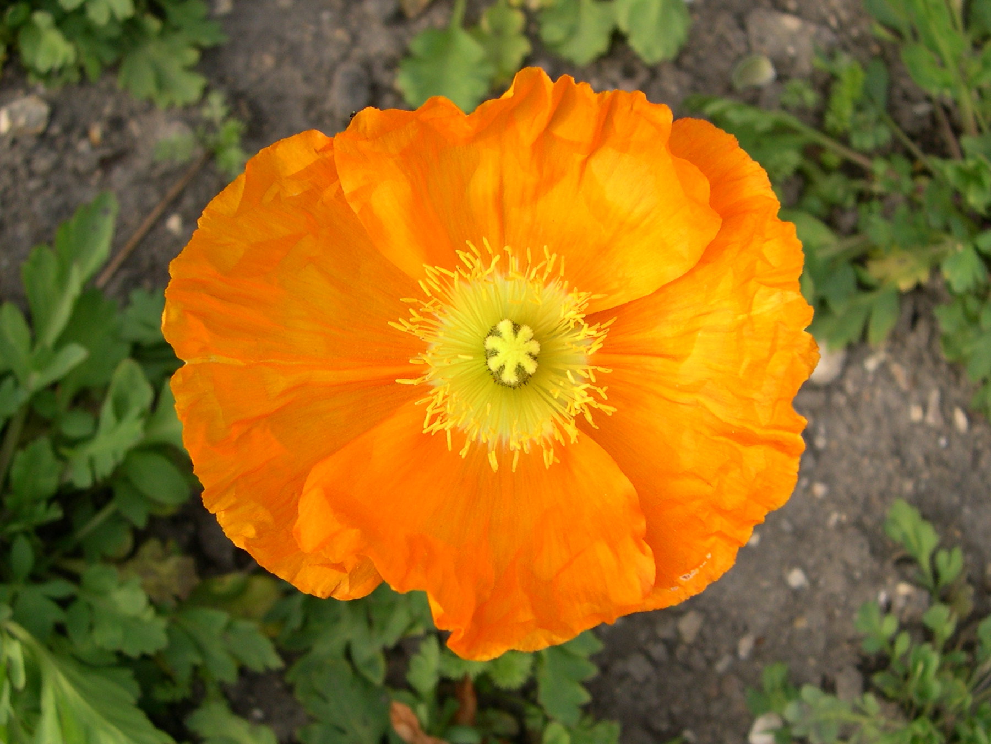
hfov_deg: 49.0
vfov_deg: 37.7
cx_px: 496
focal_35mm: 38
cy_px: 372
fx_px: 1088
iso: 100
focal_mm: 8
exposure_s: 1/540
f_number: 2.8
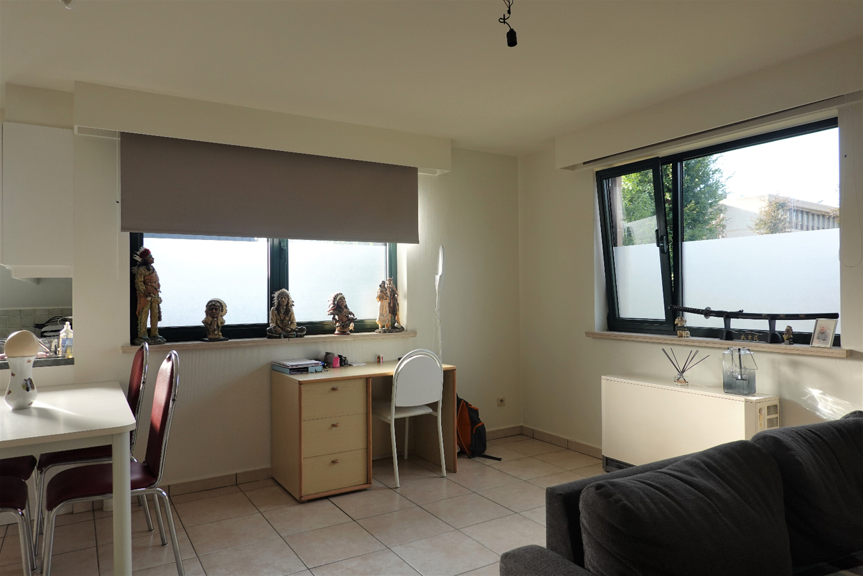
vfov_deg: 53.1
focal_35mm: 24
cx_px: 432
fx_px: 575
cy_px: 288
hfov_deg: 73.7
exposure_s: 1/125
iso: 125
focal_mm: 9
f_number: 3.2
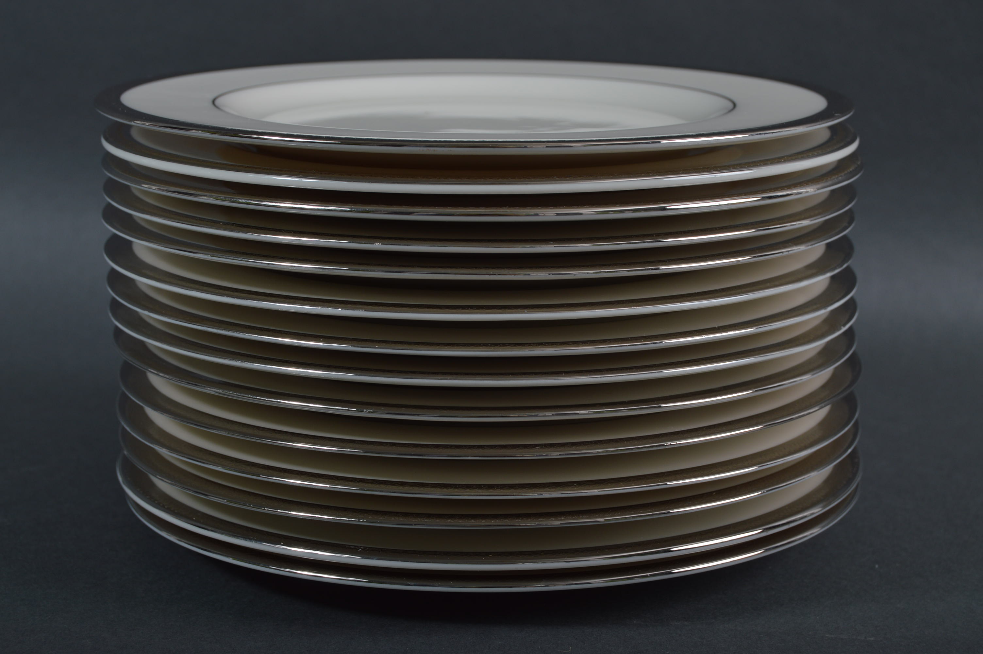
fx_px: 1964
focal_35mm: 72
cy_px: 327
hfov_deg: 28.1
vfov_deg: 18.9
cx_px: 492
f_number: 9
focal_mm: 48
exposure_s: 1/160
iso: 100
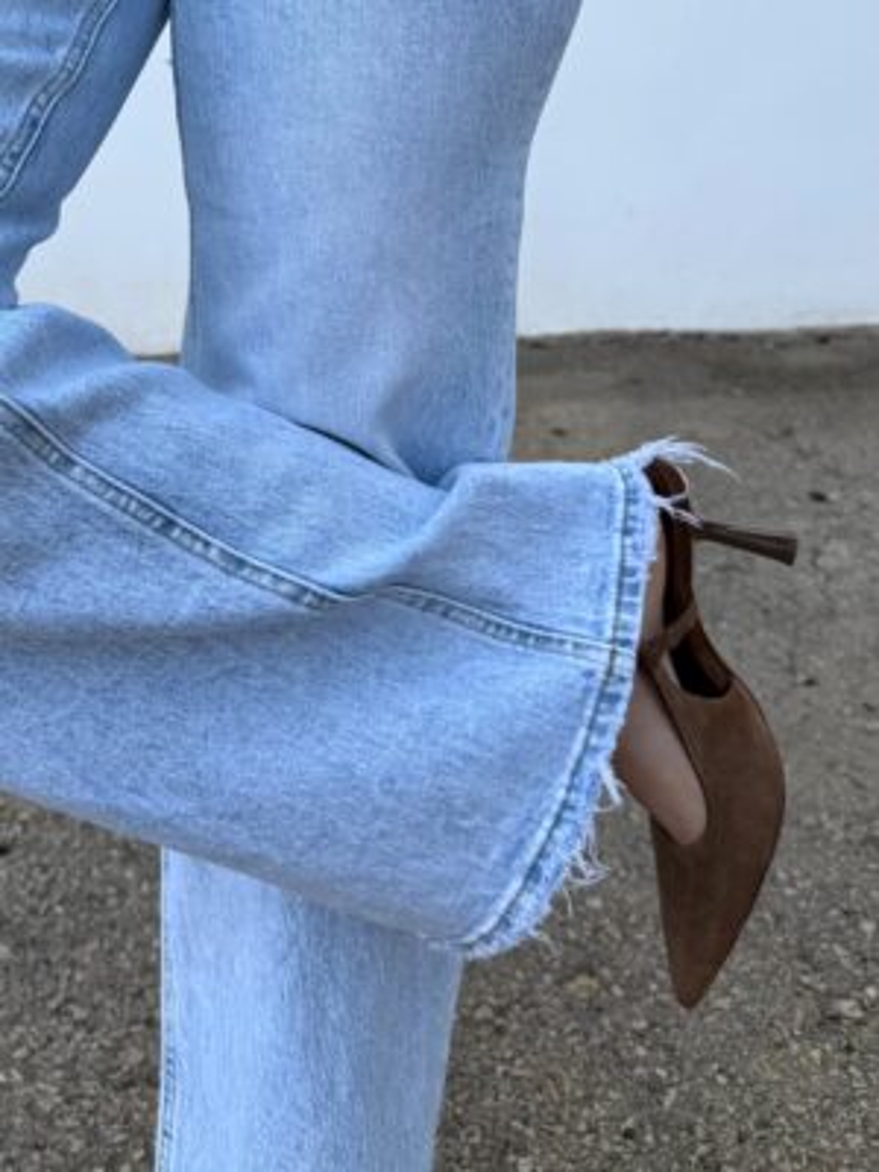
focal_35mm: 24
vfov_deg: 71.6
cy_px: 586
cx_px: 440
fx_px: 813
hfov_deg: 56.8
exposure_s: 1/617
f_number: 1.78
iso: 80
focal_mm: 6.76
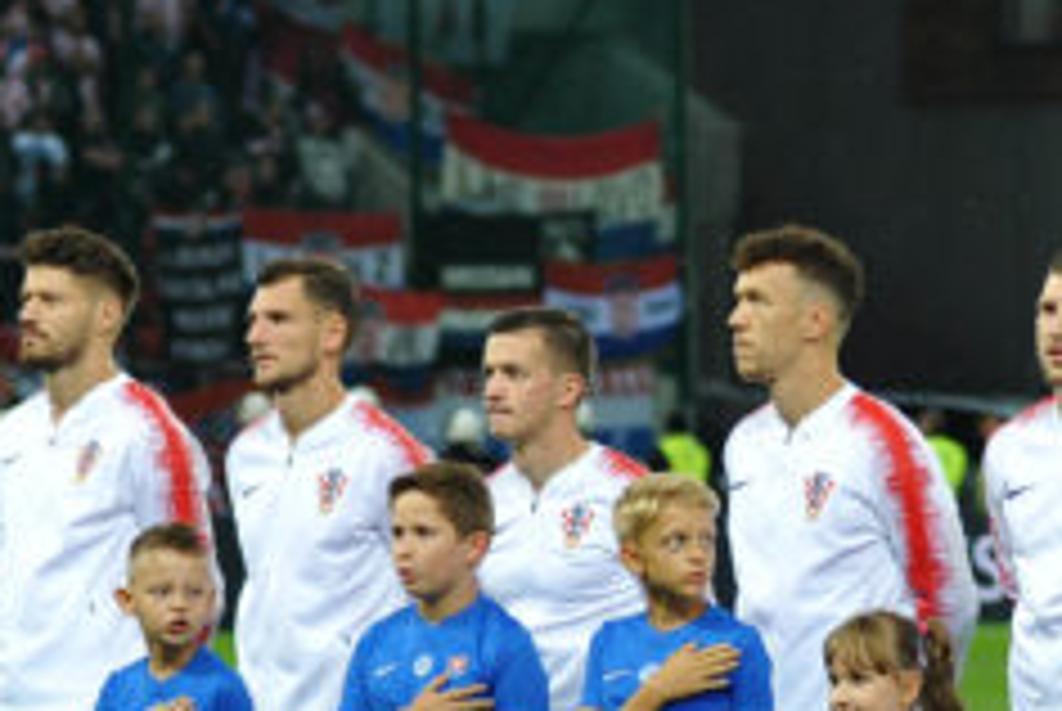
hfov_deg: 6.3
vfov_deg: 4.2
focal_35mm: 325
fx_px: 9599
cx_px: 1395
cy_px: 518
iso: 1600
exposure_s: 1/1000
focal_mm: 100
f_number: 3.5
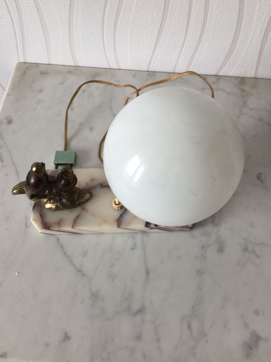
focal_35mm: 30
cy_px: 183
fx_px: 313
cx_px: 134
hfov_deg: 46.8
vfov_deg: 60.0
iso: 32
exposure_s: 1/50
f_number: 2.2
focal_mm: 4.15
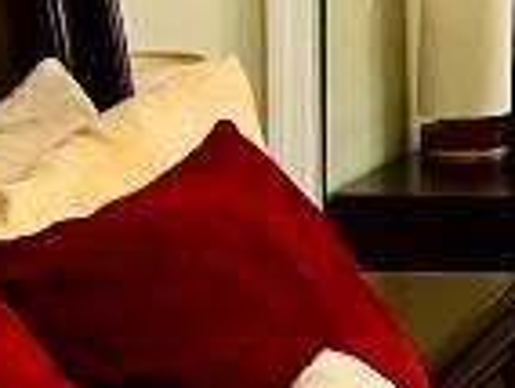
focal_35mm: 187
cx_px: 1110
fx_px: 2787
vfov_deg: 7.8
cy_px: -185
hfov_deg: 9.7
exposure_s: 1/60
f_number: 1.5
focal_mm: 5.7
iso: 100
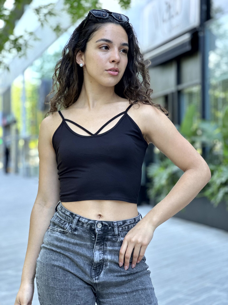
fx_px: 676
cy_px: 152
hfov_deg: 19.1
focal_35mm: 77
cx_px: 114
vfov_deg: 25.3
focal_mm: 9
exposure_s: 1/121
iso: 200
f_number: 2.8
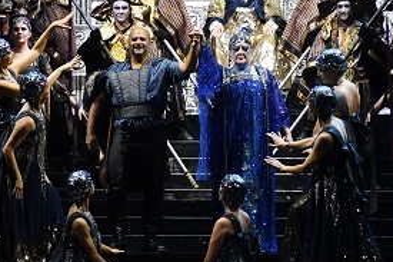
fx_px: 3327
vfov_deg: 4.5
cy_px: 95
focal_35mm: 305
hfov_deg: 6.8
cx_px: 167
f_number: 5.6
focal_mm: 112
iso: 5000
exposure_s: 1/500
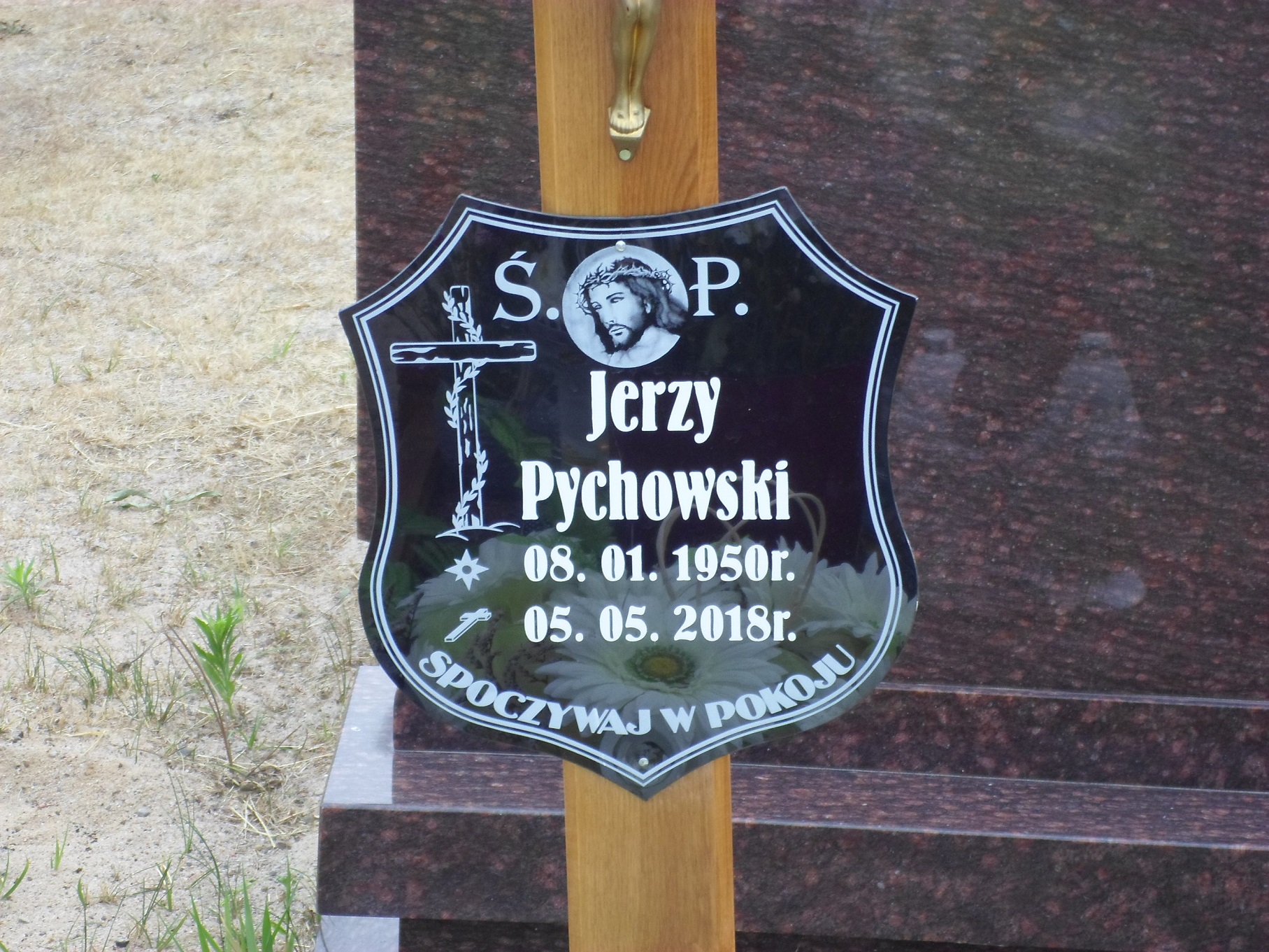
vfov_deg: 13.5
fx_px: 4032
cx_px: 634
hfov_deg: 17.9
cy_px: 476
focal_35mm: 110
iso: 80
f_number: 5.7
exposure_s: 1/60
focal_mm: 19.8
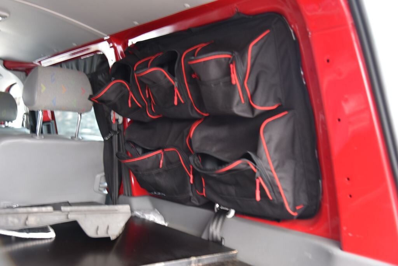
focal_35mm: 44
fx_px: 487
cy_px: 133
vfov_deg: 30.6
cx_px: 199
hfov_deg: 44.5
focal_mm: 44
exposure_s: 1/4
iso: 500
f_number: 4
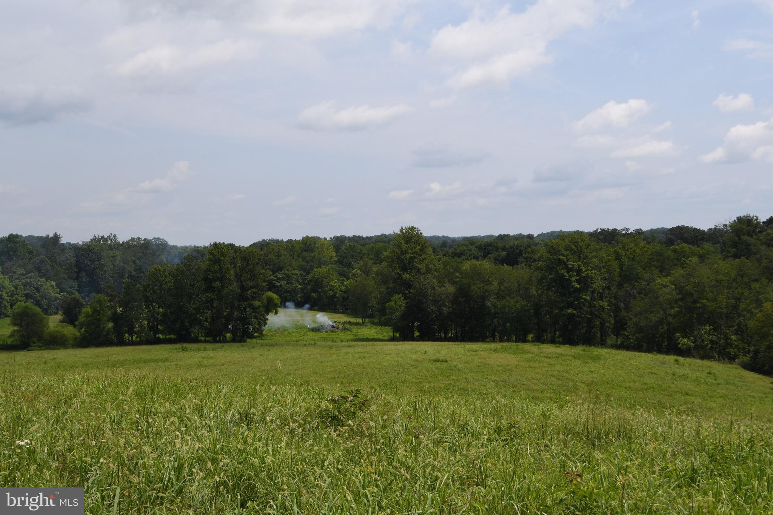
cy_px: 258
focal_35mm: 48
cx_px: 386
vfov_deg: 28.1
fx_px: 1031
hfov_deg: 41.1
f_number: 9
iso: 100
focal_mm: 24
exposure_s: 1/320
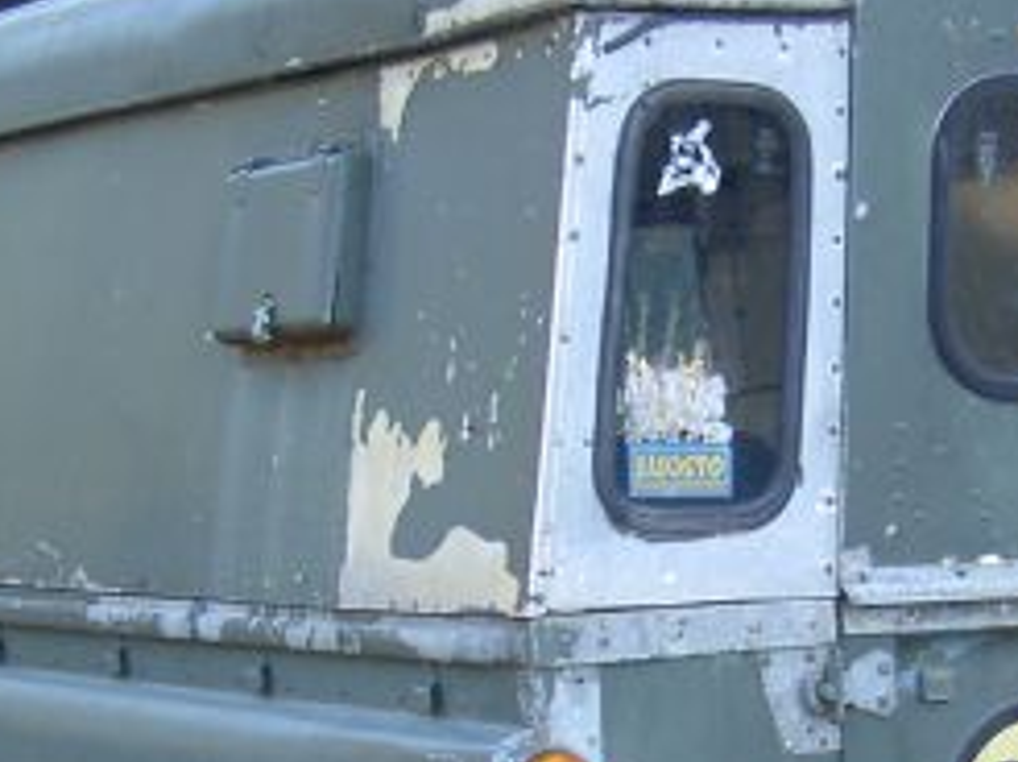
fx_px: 3731
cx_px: 683
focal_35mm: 127
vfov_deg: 11.5
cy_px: 803
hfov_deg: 15.5
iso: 100
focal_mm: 8
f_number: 2.8
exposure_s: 1/59.5
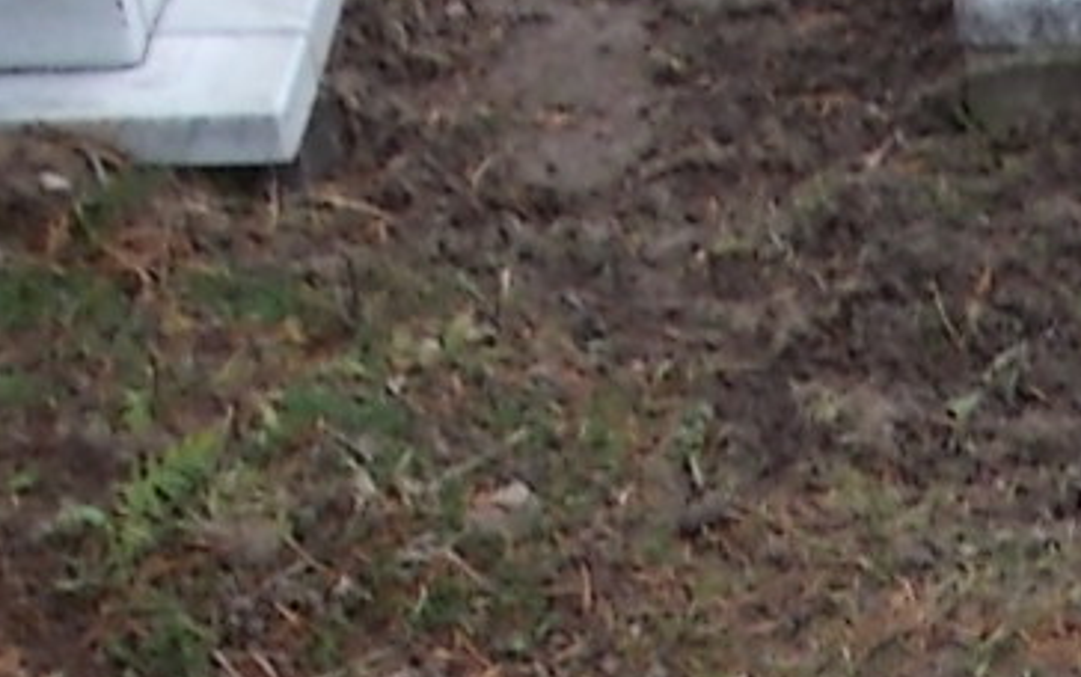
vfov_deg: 9.9
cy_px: 1455
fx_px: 3567
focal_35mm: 121
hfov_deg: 16.3
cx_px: 1417
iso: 80
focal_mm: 4.6
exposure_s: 1/40
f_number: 3.2
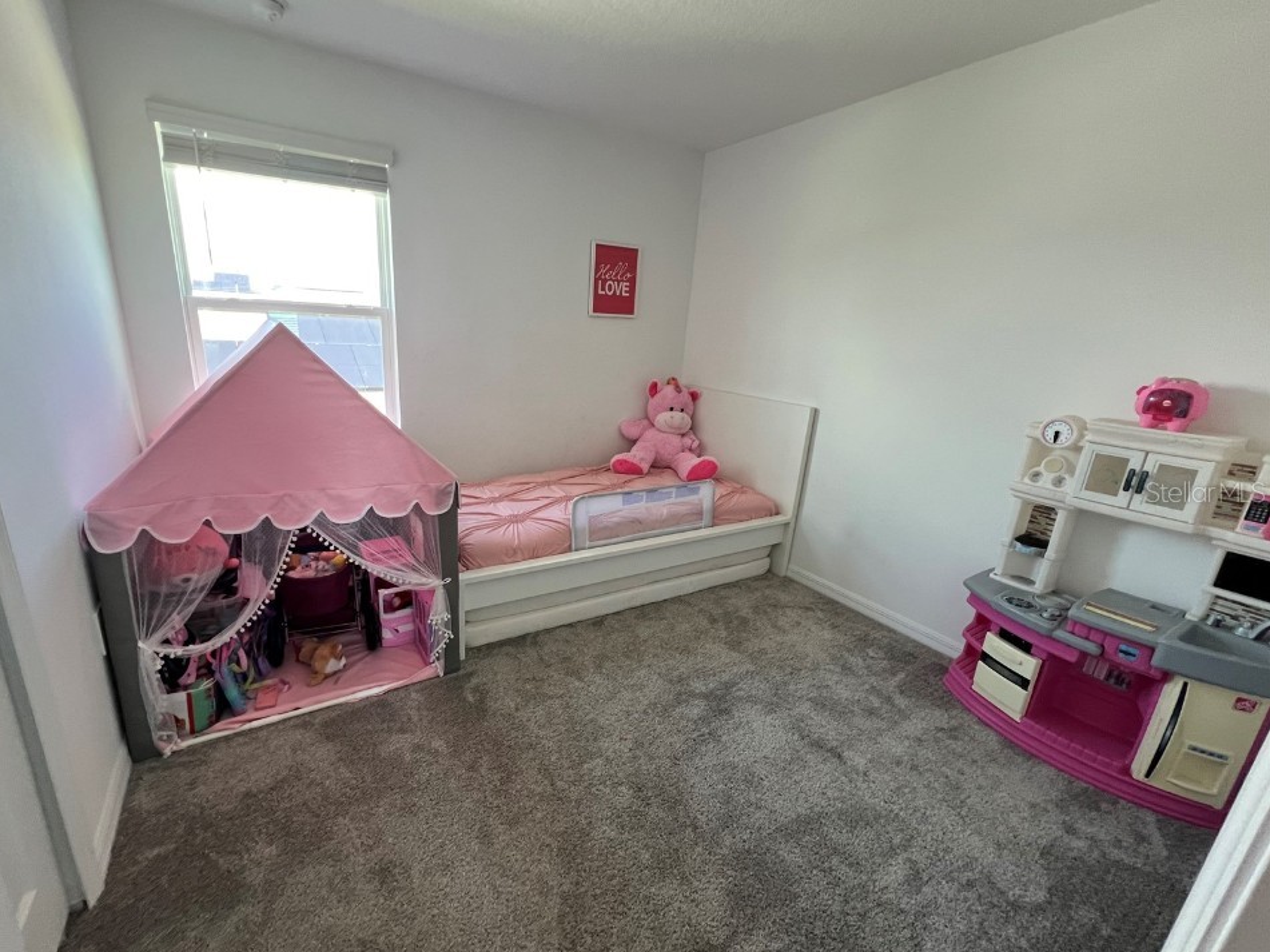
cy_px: 491
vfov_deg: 85.6
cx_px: 588
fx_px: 514
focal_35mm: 14
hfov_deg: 101.9
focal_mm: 1.57
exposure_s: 1/120
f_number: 1.8
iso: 250
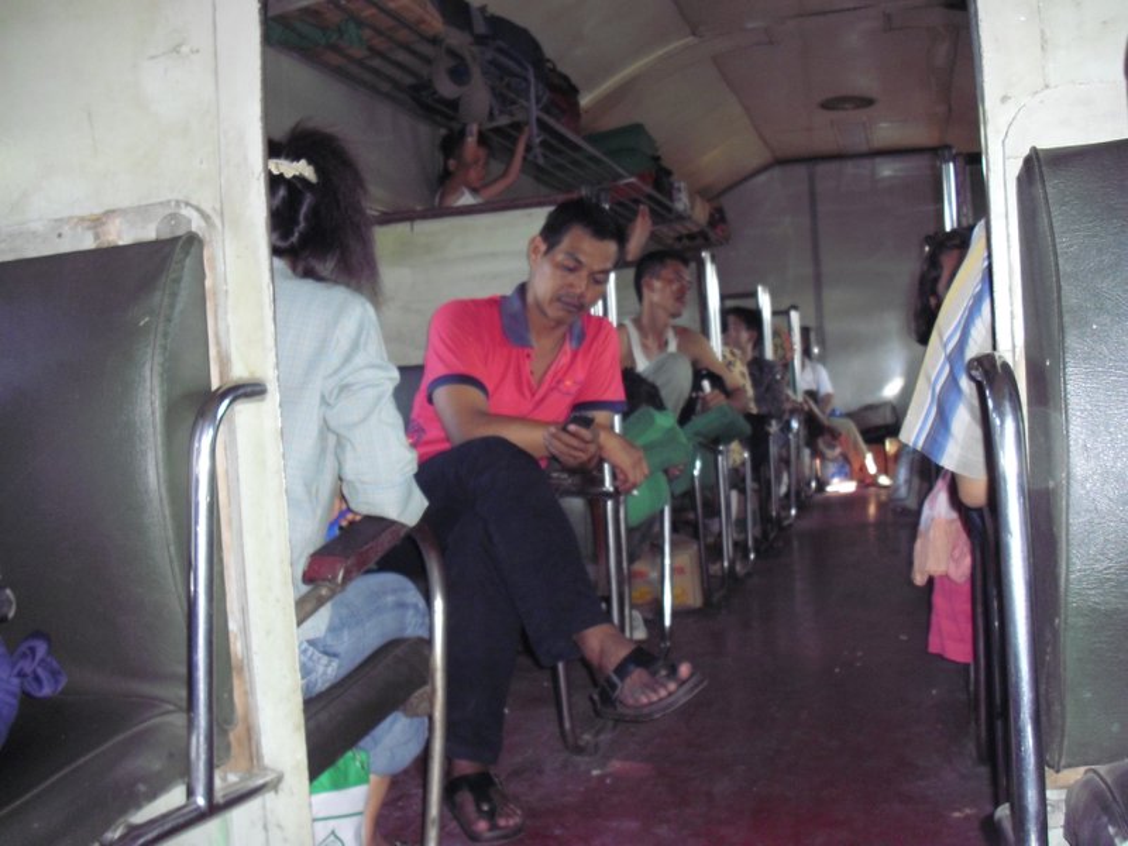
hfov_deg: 49.0
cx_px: 564
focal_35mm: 38
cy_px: 423
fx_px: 1238
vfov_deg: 37.7
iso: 200
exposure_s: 1/60
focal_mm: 6.2
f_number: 2.8
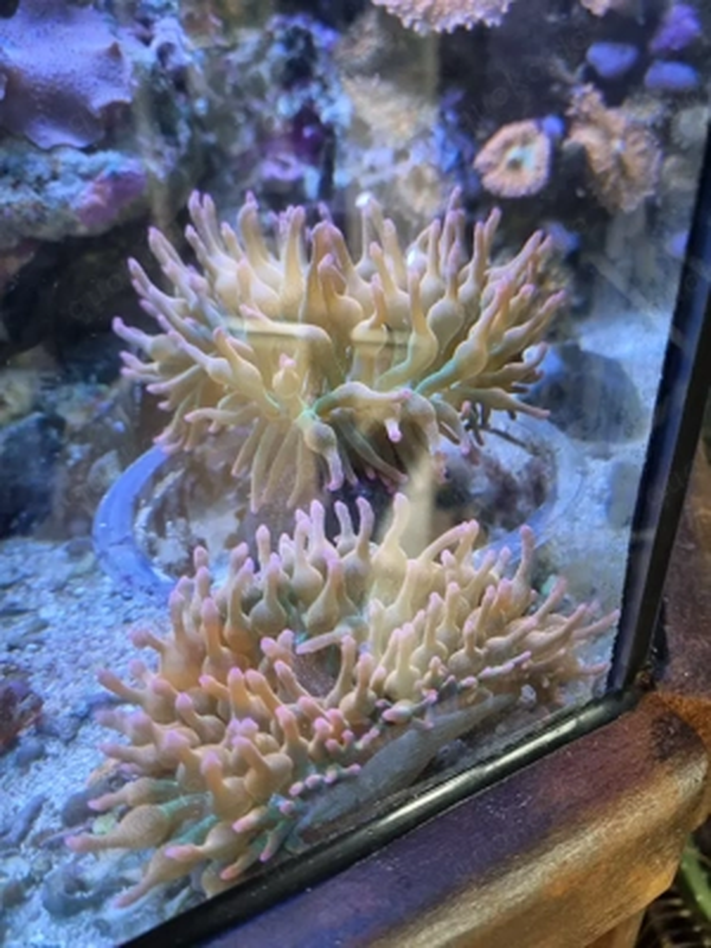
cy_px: 474
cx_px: 356
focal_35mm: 26
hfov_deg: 53.1
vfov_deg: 67.3
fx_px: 712
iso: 250
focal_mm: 5.4
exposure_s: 1/100
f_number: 1.8
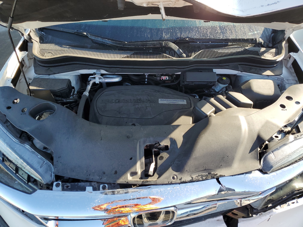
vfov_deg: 53.1
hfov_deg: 67.3
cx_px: 152
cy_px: 114
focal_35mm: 26
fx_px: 228
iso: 50
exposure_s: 1/455
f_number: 1.5
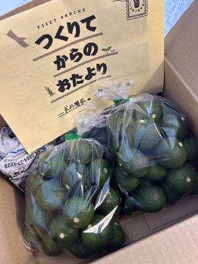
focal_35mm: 26
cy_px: 132
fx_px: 198
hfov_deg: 53.1
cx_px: 99
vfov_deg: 67.3
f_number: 1.5
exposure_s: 1/50
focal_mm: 5.7
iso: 80
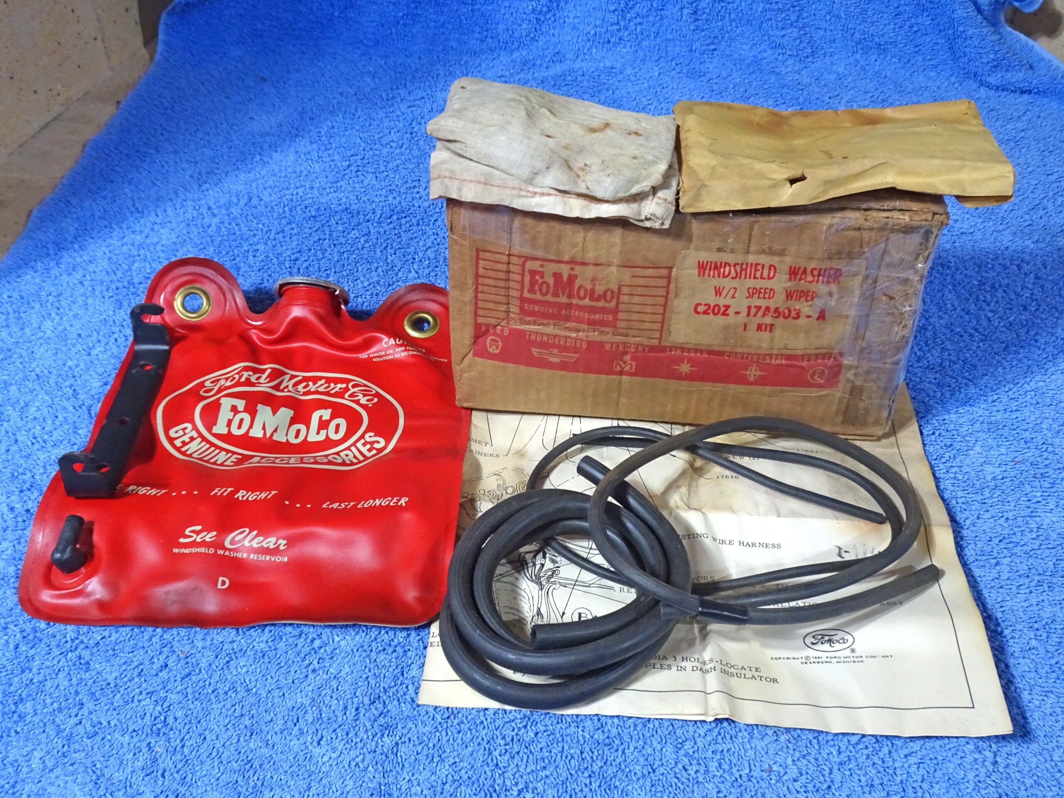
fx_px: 1045
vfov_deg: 41.8
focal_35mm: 34
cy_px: 399
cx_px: 532
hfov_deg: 54.0
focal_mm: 5.79
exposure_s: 1/25
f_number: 4
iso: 800
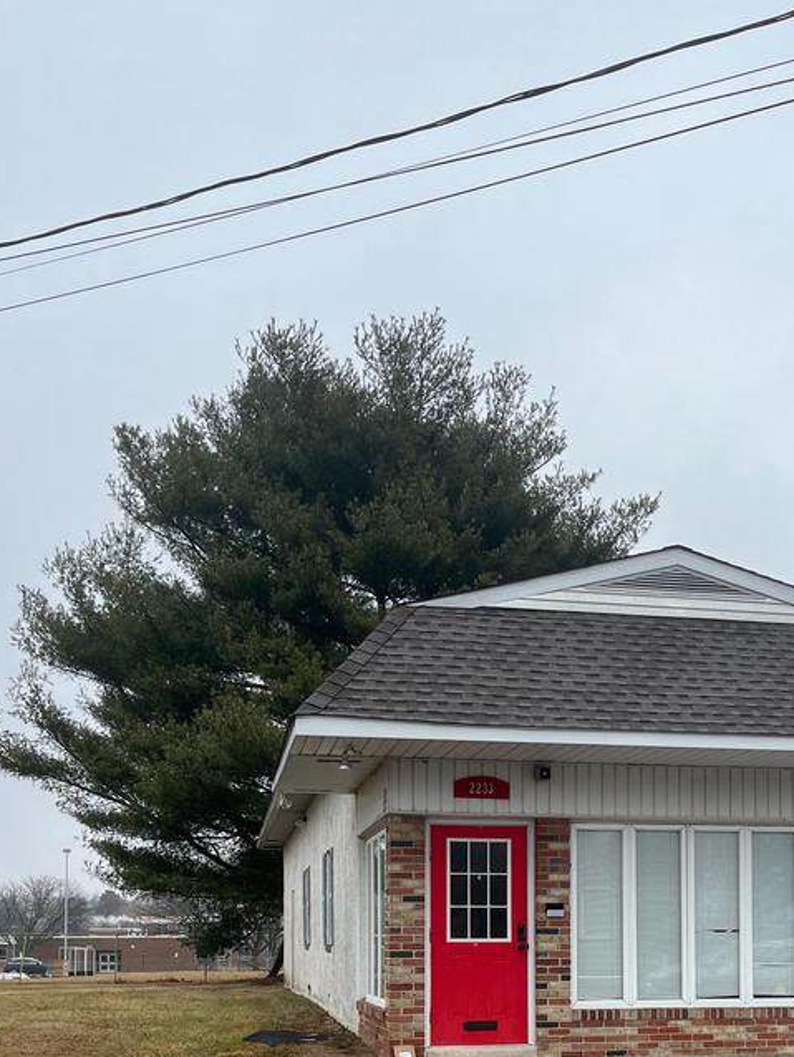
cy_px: 881
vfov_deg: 40.7
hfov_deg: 32.6
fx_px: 1345
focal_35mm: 44
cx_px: 530
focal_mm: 5.1
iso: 50
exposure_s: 1/676
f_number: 1.6
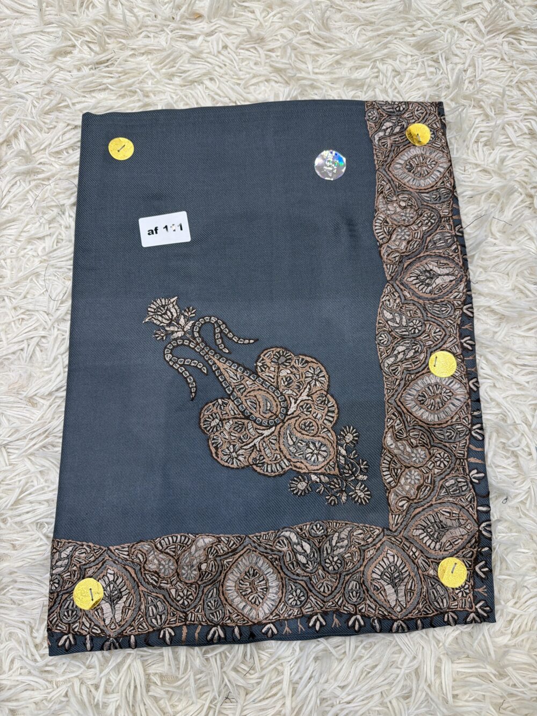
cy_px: 358
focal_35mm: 24
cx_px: 268
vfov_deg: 71.6
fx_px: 496
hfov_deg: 56.8
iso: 100
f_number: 1.78
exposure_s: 1/100
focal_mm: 6.76
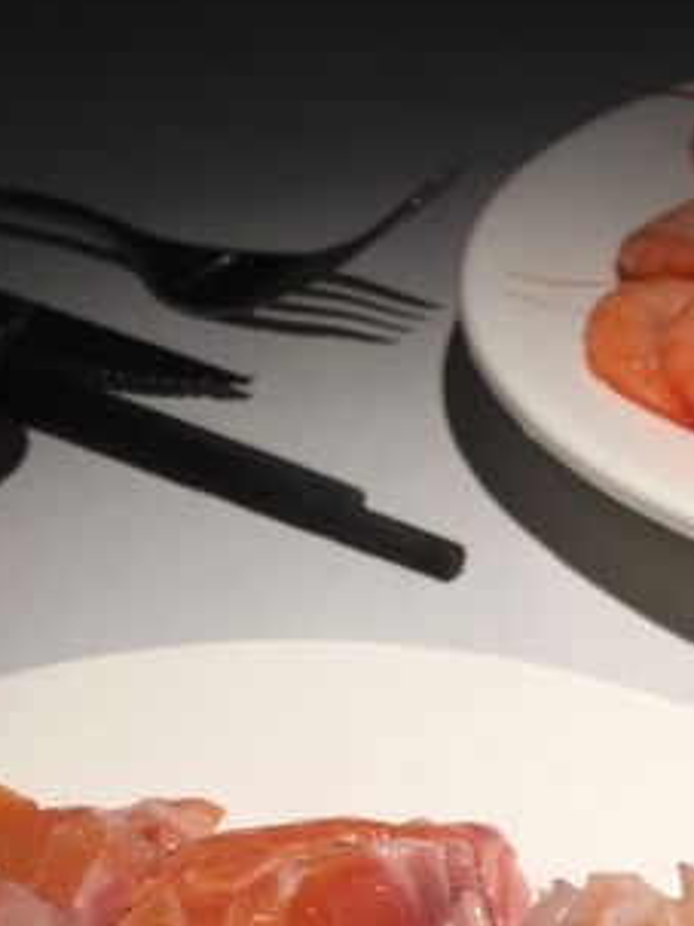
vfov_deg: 26.4
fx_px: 1792
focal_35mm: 67
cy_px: 1048
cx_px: 298
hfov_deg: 21.9
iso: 25
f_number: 2.2
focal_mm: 4.15
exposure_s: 1/100
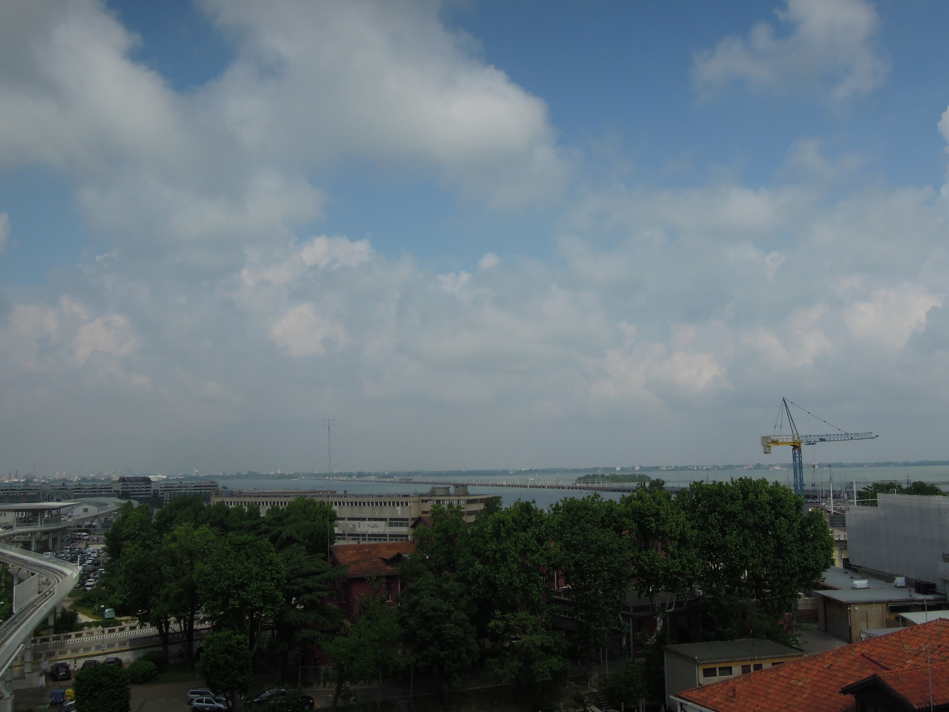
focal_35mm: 35
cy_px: 356
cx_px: 474
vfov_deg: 40.7
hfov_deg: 52.6
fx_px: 960
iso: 160
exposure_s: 1/1250
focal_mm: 6.3
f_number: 6.3
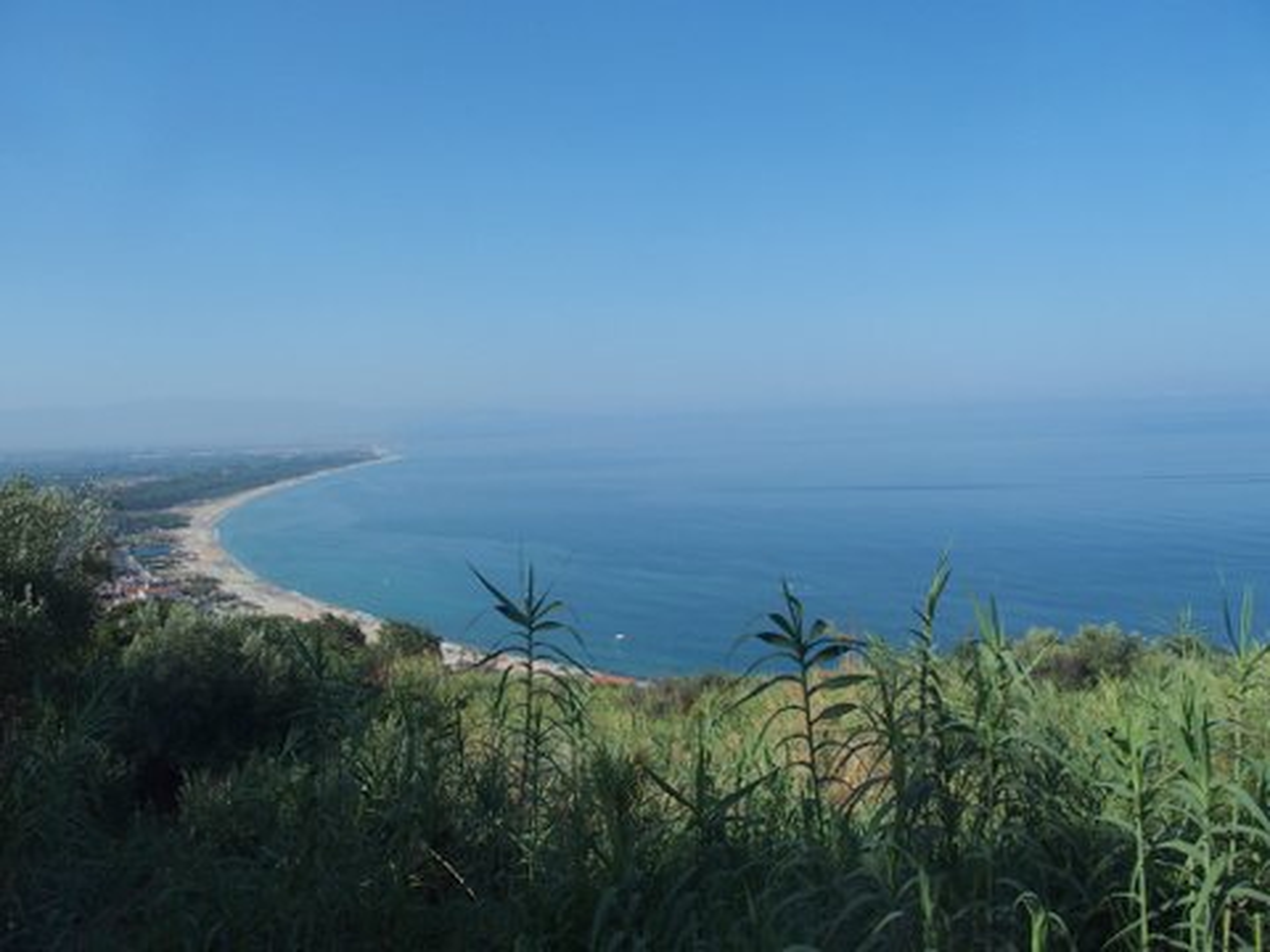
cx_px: 635
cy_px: 476
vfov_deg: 49.7
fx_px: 1027
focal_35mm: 28
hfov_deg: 63.4
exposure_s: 1/640
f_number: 3.5
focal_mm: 6
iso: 100
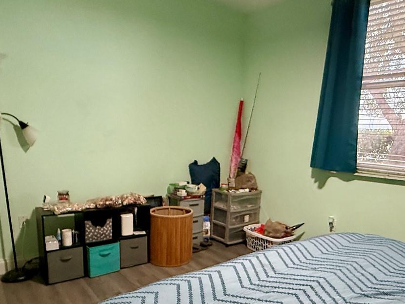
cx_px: 246
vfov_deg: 50.4
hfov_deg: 64.6
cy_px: 203
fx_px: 316
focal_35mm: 27
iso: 400
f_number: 2.2
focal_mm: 2.22
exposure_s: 1/60
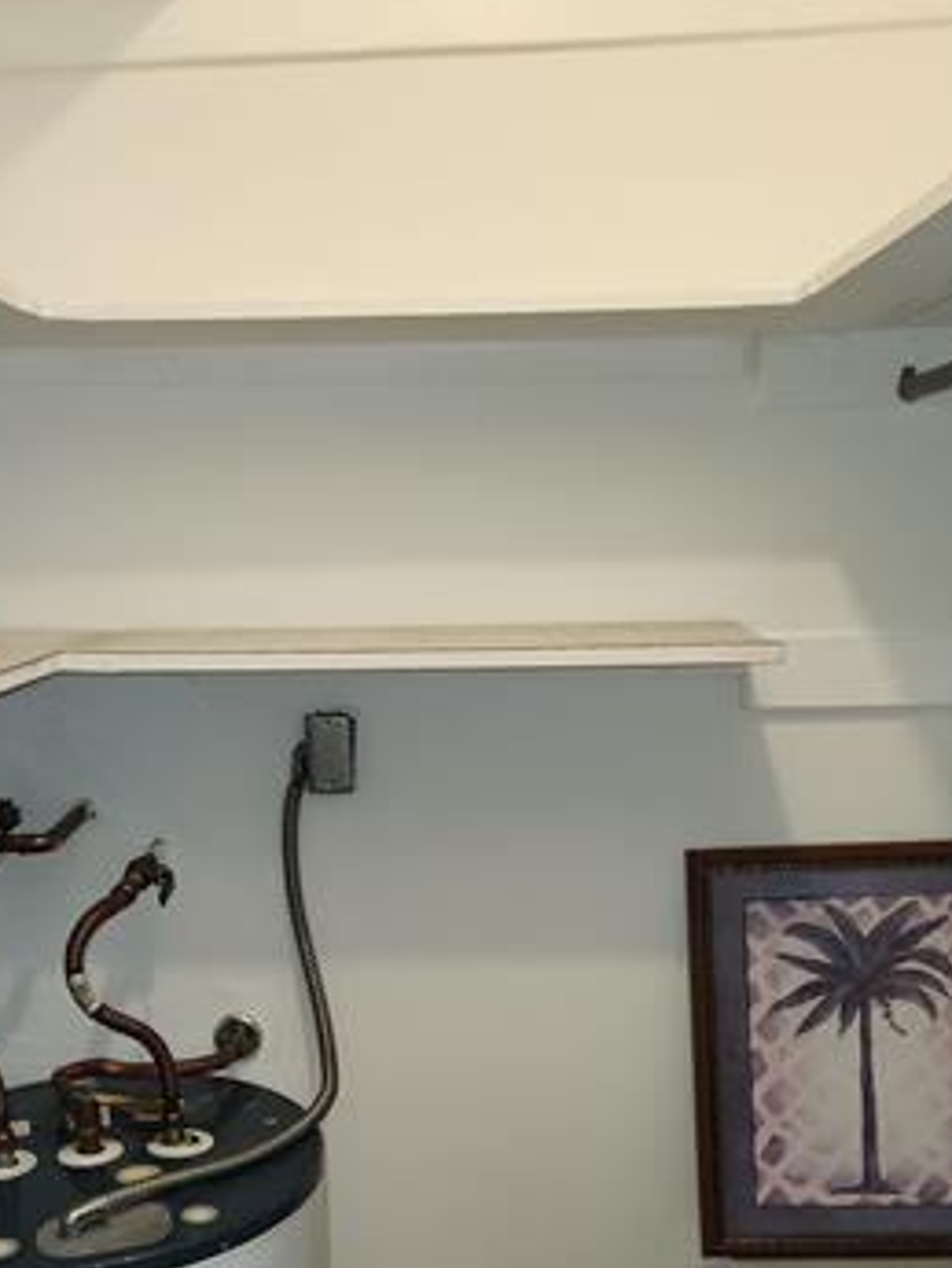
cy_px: 812
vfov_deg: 46.3
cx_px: 423
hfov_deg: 35.9
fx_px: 1466
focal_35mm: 40
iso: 80
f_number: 1.8
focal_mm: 5.4
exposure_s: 1/60
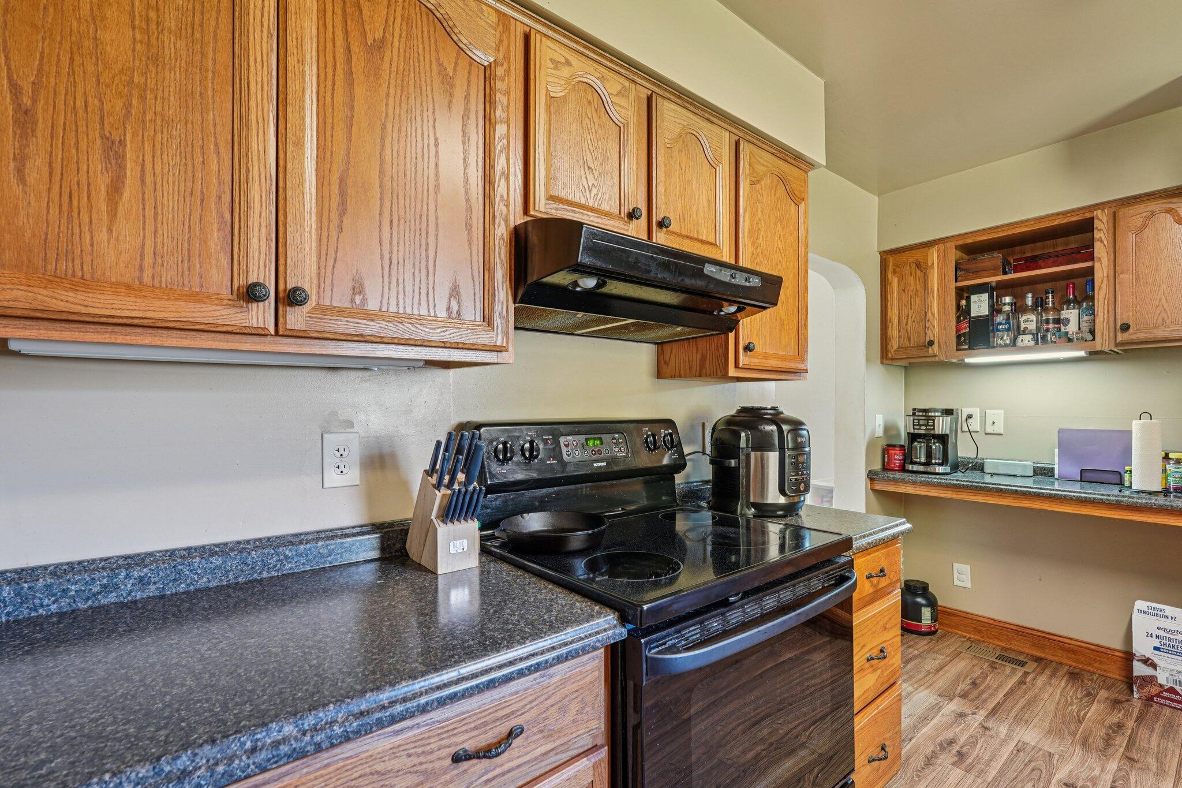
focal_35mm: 16
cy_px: 394
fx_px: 542
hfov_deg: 95.0
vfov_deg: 72.0
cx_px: 591
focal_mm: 16.5
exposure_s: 1/2
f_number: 8
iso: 400
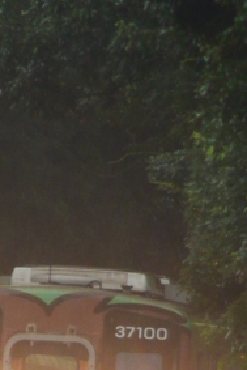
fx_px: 30085
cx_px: -1
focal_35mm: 2927
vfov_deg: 0.7
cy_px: 510
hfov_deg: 0.5
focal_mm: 300
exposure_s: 1/80
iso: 400
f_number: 4
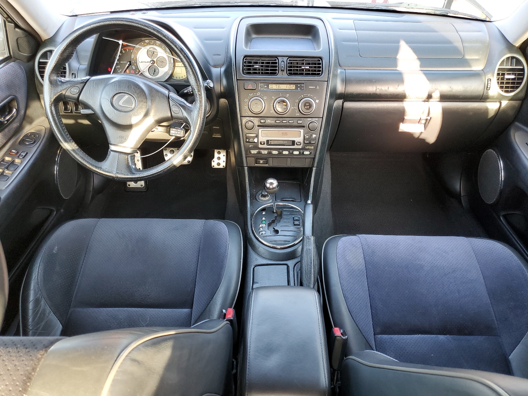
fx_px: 397
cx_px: 264
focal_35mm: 26
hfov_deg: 67.3
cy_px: 198
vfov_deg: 53.1
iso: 96
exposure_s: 1/60.2
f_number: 1.5
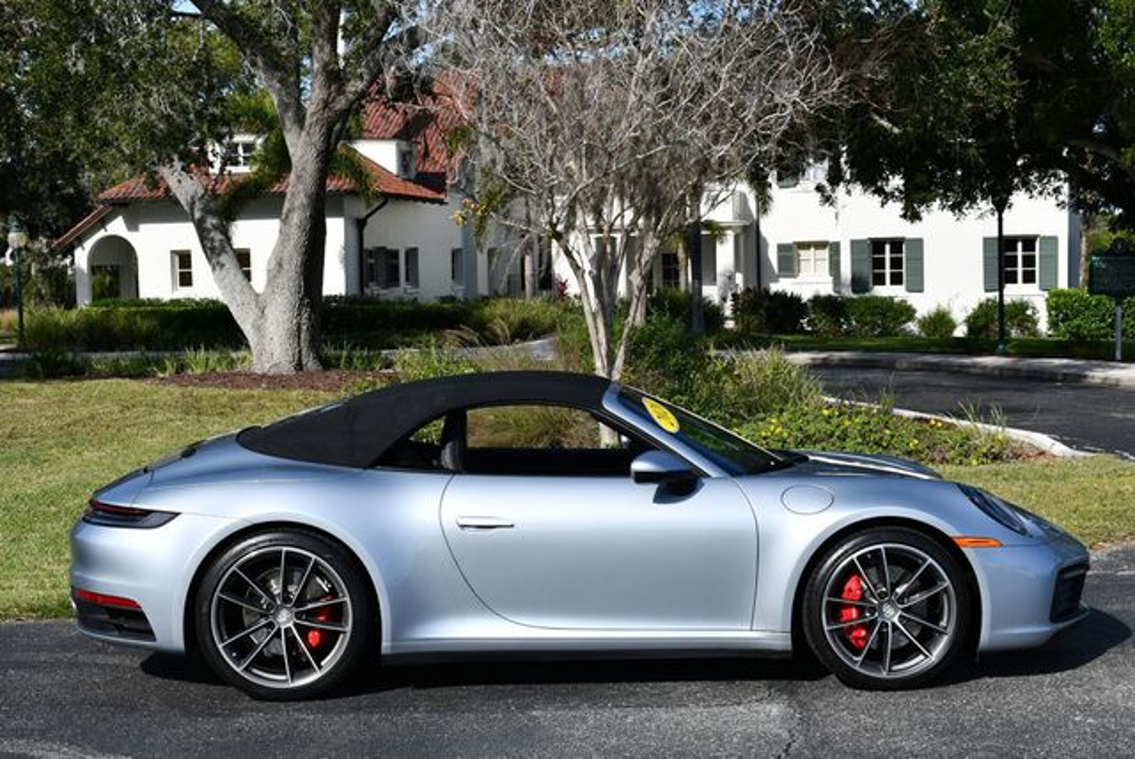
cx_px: 568
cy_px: 380
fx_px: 1830
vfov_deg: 23.4
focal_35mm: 58
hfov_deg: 34.5
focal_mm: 29
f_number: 8
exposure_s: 1/250
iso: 100
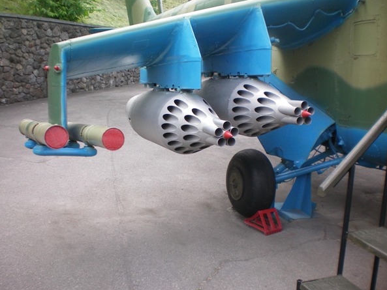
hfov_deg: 45.7
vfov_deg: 35.1
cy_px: 145
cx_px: 204
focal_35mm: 41
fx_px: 458
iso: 64
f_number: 3.1
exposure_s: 1/200
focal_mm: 6.3
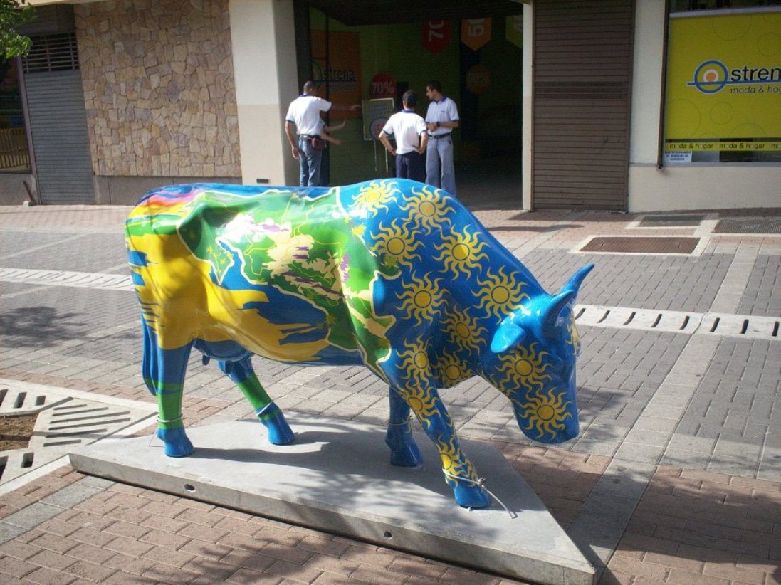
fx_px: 812
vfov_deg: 39.6
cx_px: 390
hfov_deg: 51.4
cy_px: 292
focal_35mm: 36
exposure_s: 1/285
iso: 100
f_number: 4.5
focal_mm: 6
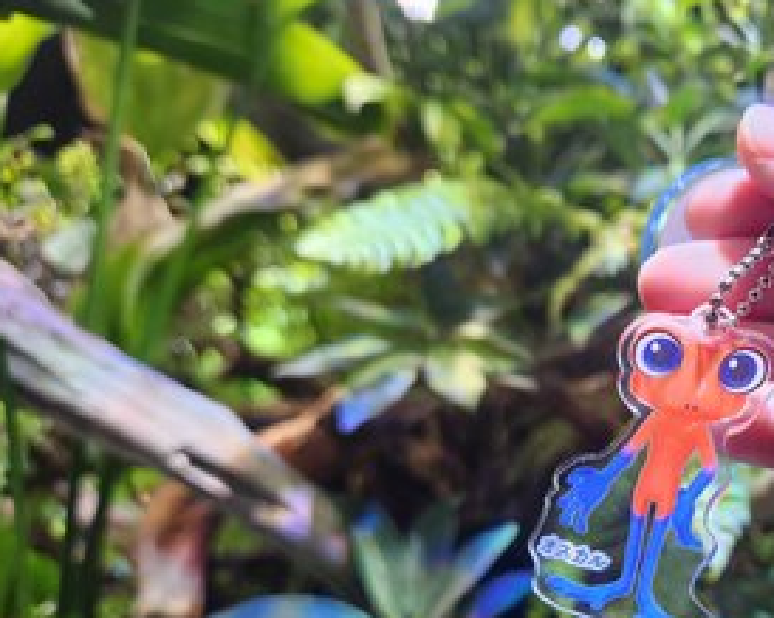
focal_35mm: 41
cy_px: 456
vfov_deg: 35.7
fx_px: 939
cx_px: 675
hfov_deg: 41.7
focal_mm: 5.4
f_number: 1.8
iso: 160
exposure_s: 1/120
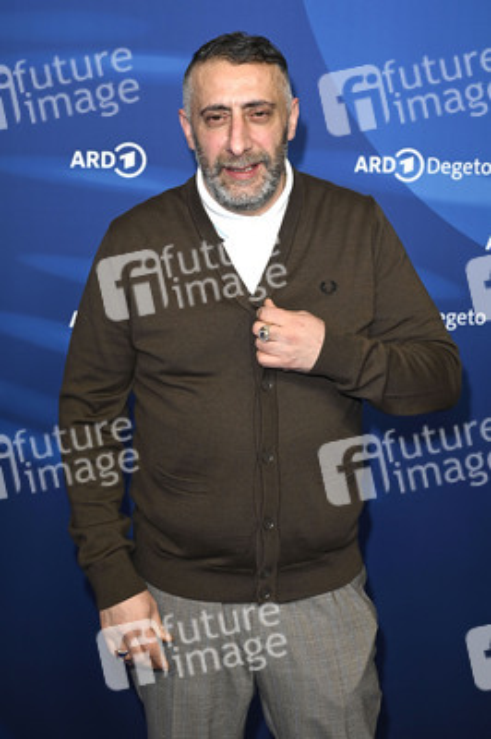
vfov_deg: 33.4
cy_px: 370
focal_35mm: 60
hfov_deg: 22.6
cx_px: 246
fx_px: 1230
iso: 800
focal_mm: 60
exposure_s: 1/200
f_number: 5.6
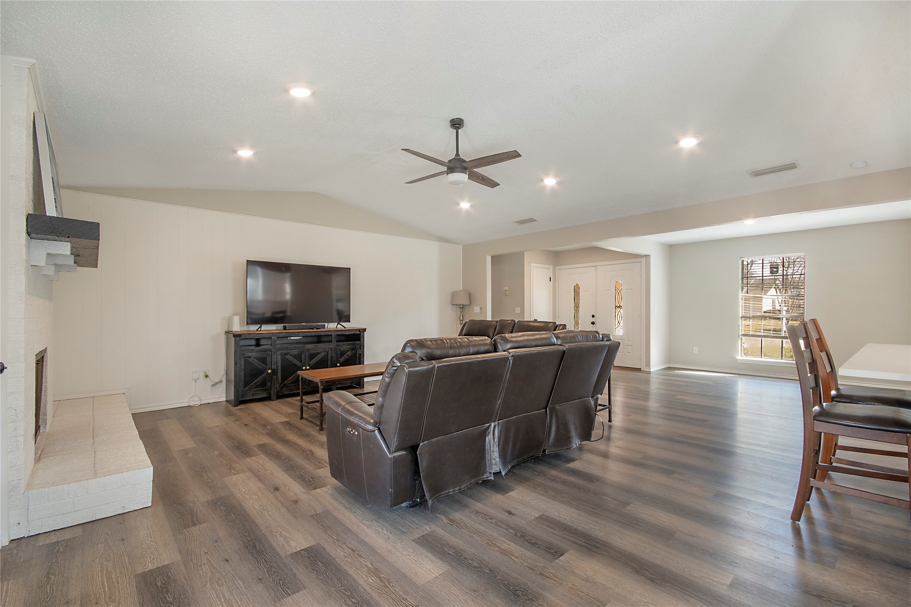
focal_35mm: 15
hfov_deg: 100.4
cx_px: 456
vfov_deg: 77.3
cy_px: 304
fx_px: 379
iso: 100
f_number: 11
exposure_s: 1/3
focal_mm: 10
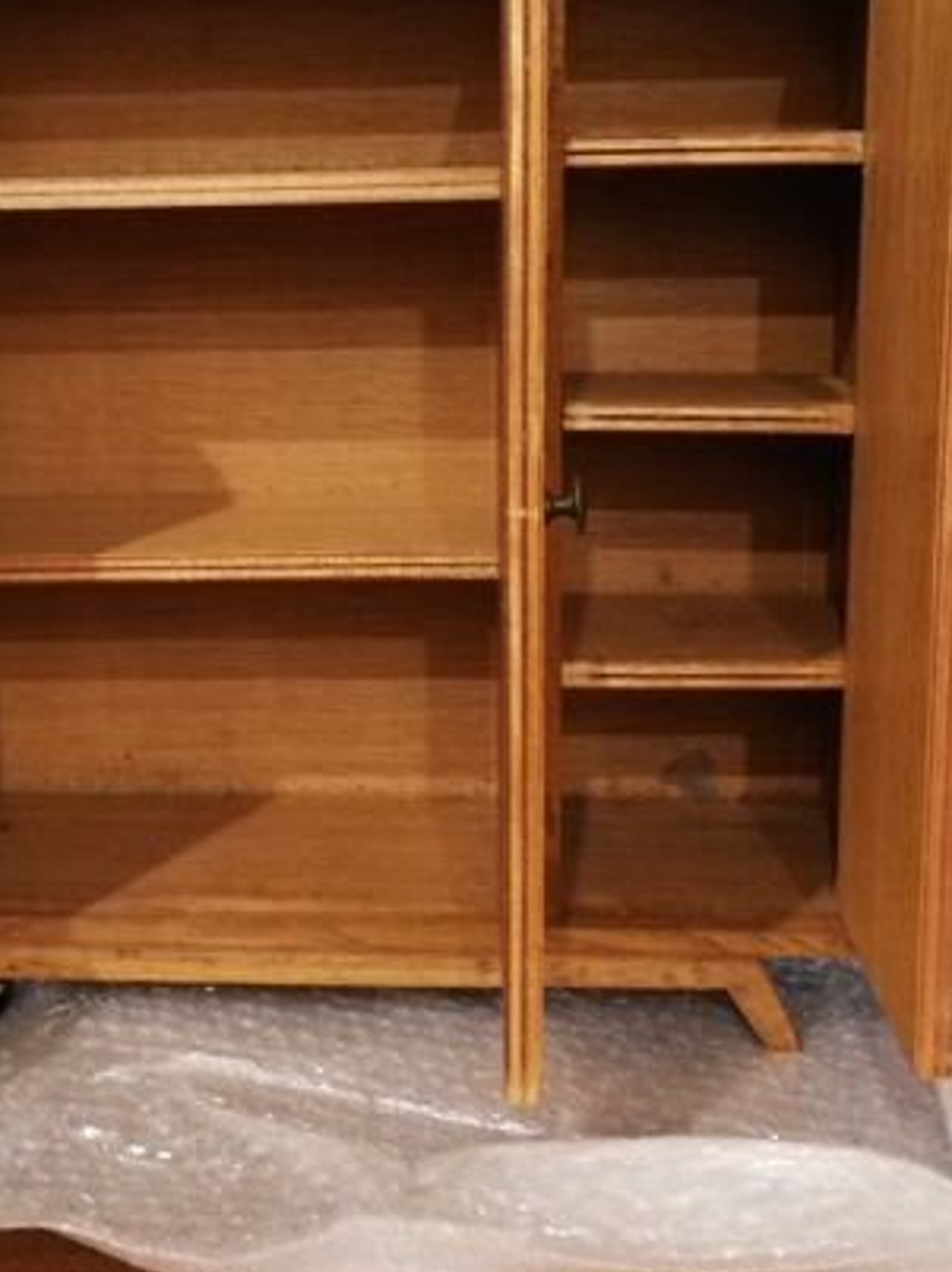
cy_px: 430
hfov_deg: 33.4
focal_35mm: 43
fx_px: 1578
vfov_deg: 43.3
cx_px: 348
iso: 640
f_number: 2.2
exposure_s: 1/20
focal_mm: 3.95
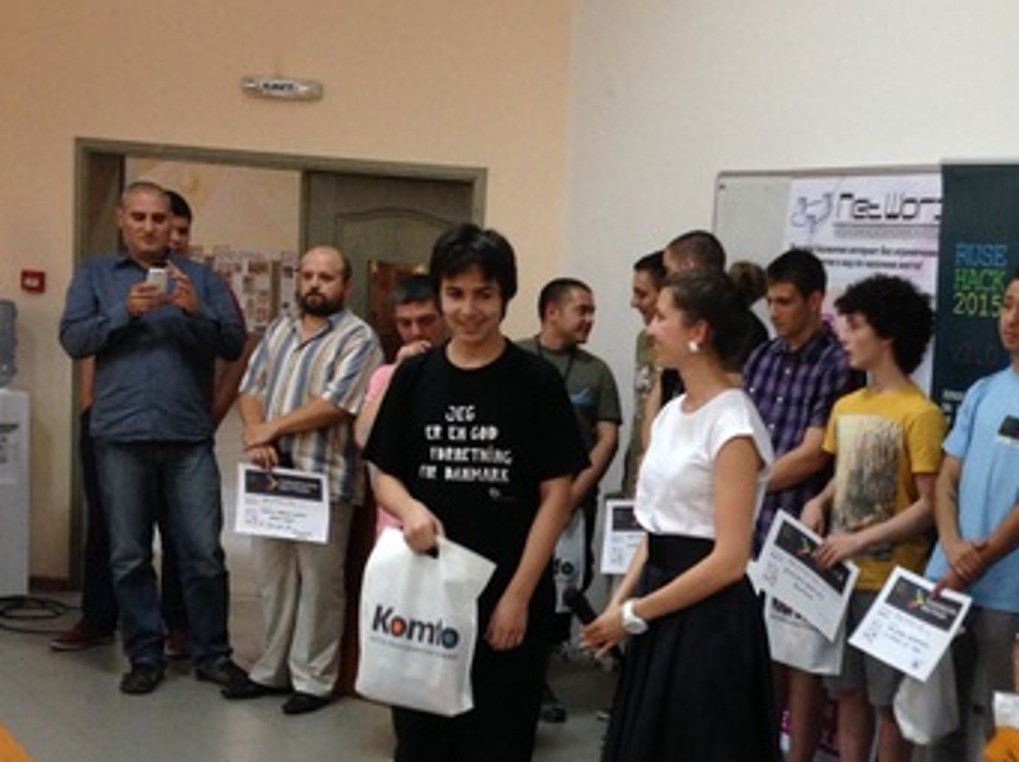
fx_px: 1823
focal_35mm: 62
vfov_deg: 23.4
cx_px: 765
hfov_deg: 30.7
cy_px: 562
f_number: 2.4
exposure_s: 1/20
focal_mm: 4.12
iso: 160
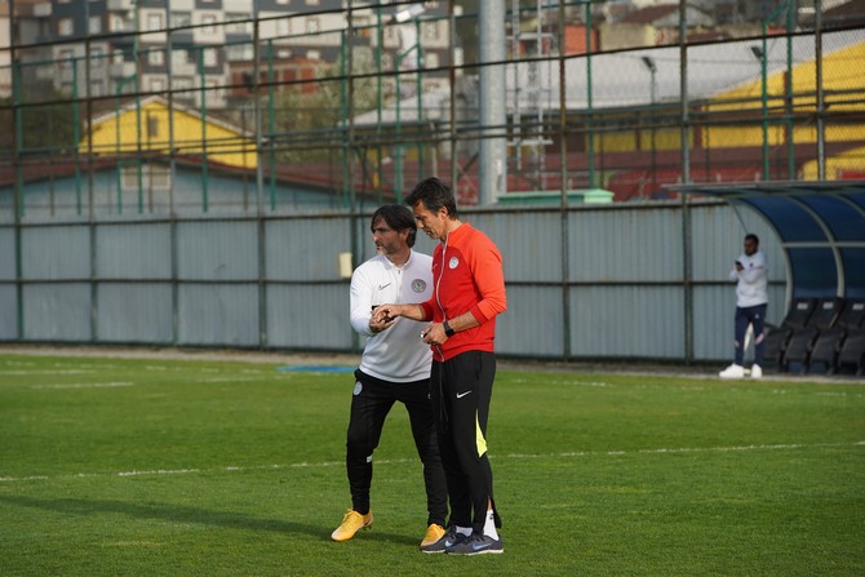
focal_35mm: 175
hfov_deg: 11.7
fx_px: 4205
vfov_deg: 7.9
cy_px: 288
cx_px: 432
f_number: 5.6
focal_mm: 175
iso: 500
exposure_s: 1/1250
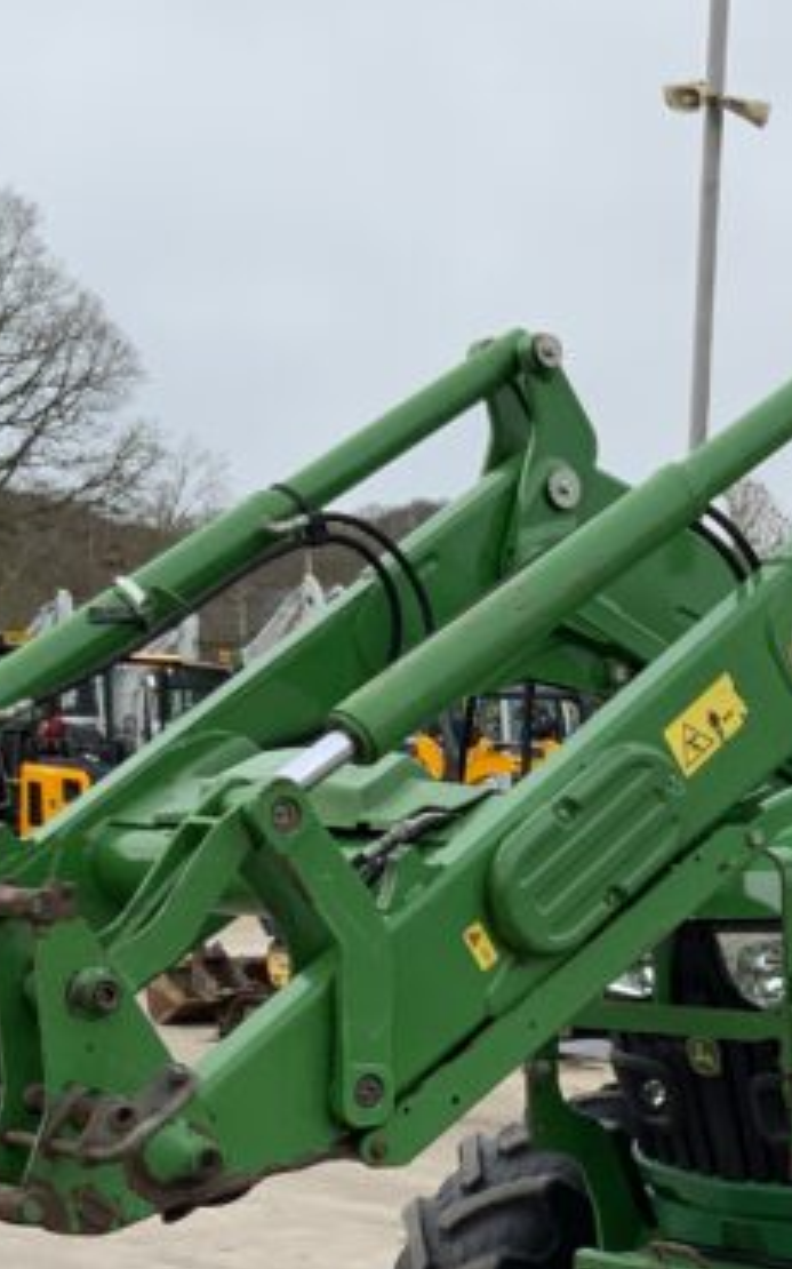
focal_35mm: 85
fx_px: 2938
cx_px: 1097
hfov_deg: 14.5
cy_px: 1025
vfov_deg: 24.0
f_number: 1.8
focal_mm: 3
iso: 16
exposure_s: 1/978
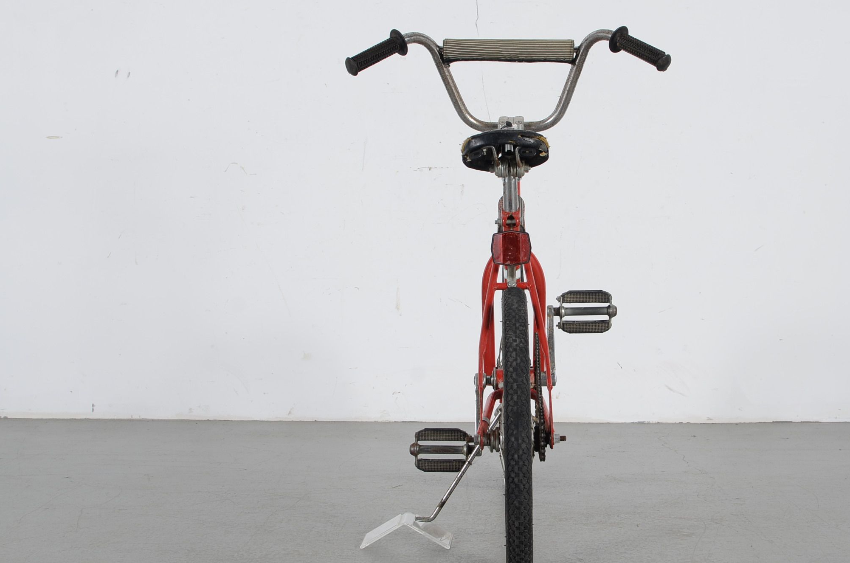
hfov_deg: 31.1
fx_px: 1522
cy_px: 285
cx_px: 515
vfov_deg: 21.0
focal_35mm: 65
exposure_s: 1/125
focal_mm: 35
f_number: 6.3
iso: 100
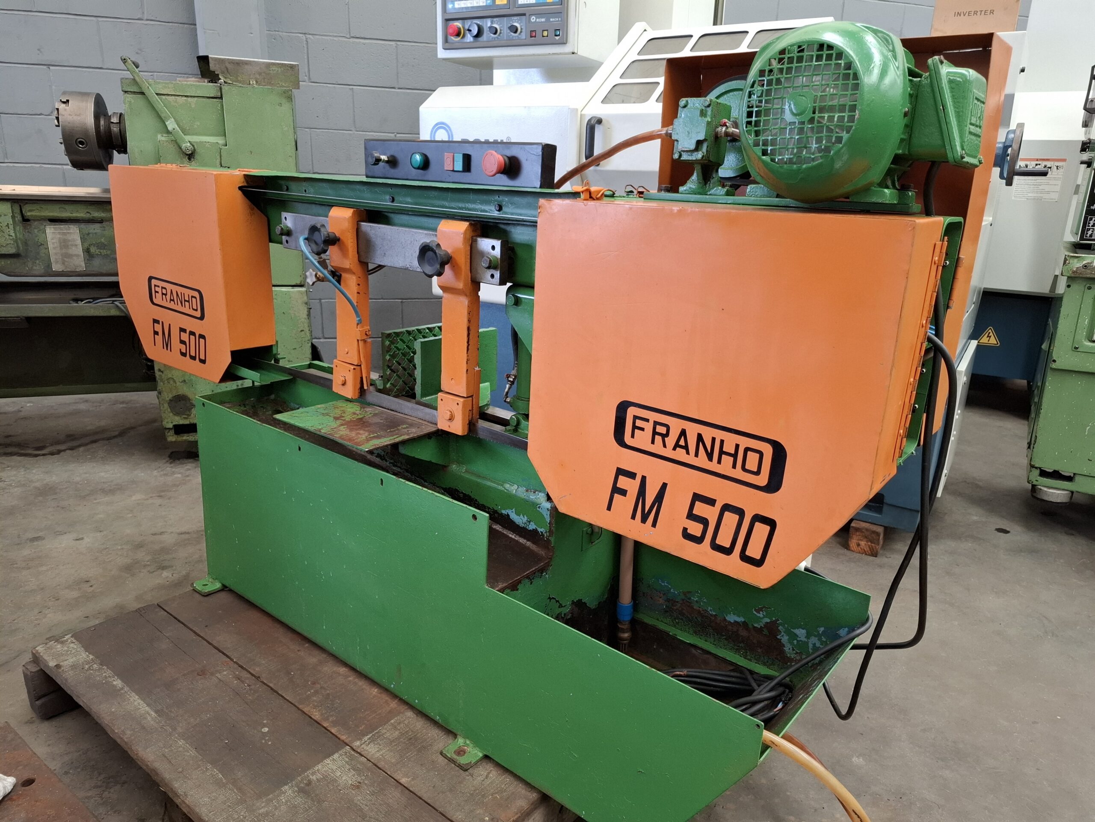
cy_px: 411
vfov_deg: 58.9
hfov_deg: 73.9
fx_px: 728
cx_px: 548
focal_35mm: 23
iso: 200
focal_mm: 5.54
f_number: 1.8
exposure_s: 1/120
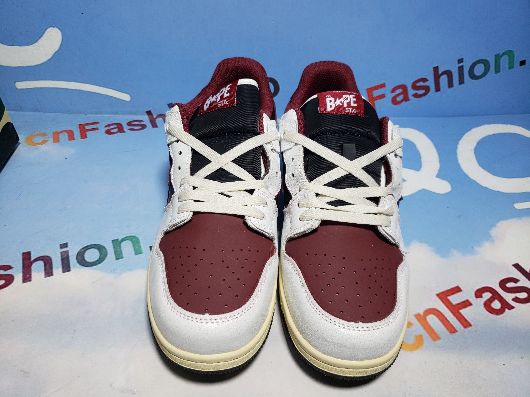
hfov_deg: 67.3
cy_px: 198
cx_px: 265
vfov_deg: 53.1
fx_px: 398
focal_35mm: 26
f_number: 1.5
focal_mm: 4.3
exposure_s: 1/410
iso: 50
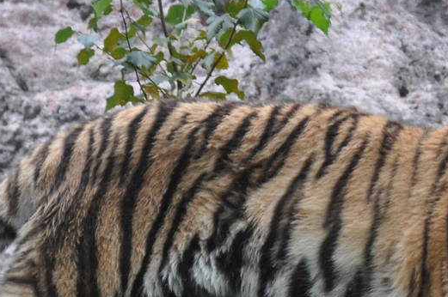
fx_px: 17177
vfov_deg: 1.0
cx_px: 325
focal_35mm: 1382
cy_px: 247
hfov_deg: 1.5
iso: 800
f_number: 5.6
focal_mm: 300
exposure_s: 1/250
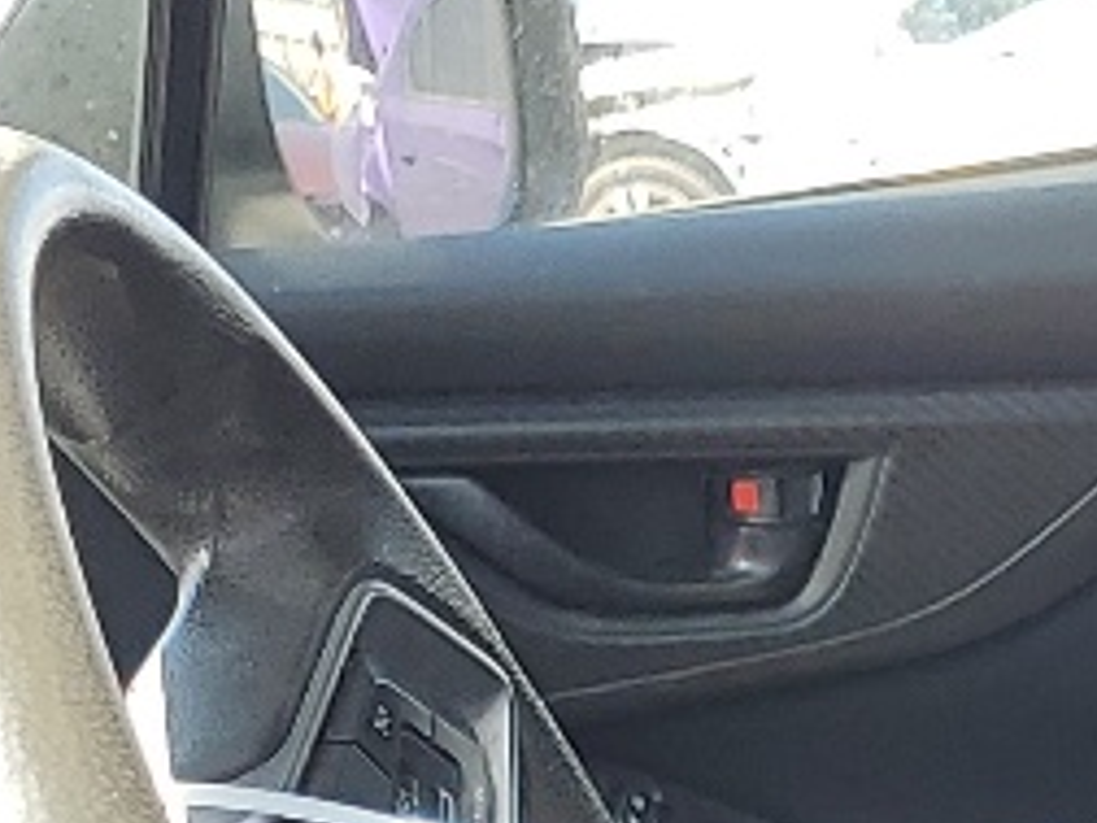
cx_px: 1532
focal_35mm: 165
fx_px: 5229
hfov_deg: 11.6
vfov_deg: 7.9
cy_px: 2412
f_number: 1.5
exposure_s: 1/263
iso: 50
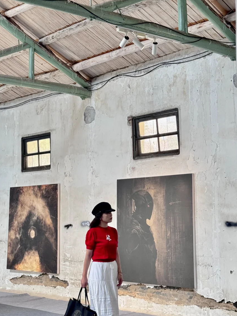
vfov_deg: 31.6
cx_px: 126
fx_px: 557
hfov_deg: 24.0
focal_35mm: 61
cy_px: 186
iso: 80
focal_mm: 6.76
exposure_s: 1/121
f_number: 1.78
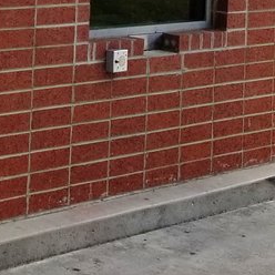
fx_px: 1258
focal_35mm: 140
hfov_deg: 12.4
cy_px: -124
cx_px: 33
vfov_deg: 12.0
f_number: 1.7
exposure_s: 1/1852
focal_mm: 4.25
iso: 50
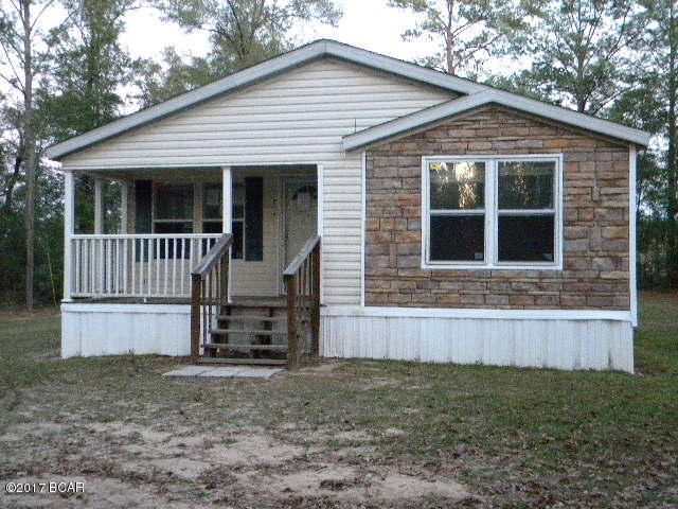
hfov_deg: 51.4
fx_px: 705
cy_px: 254
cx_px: 339
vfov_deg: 39.7
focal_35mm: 36
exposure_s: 1/9
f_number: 3.7
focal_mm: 6.4
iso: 728
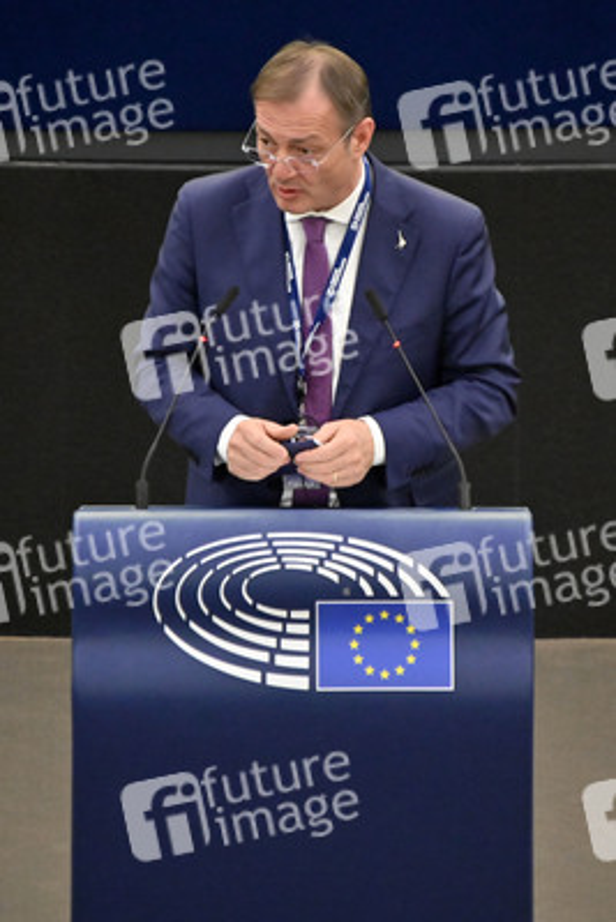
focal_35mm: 500
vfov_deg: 4.1
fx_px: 12821
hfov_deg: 2.8
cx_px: 308
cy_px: 461
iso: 6400
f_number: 6.3
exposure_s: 1/400
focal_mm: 500
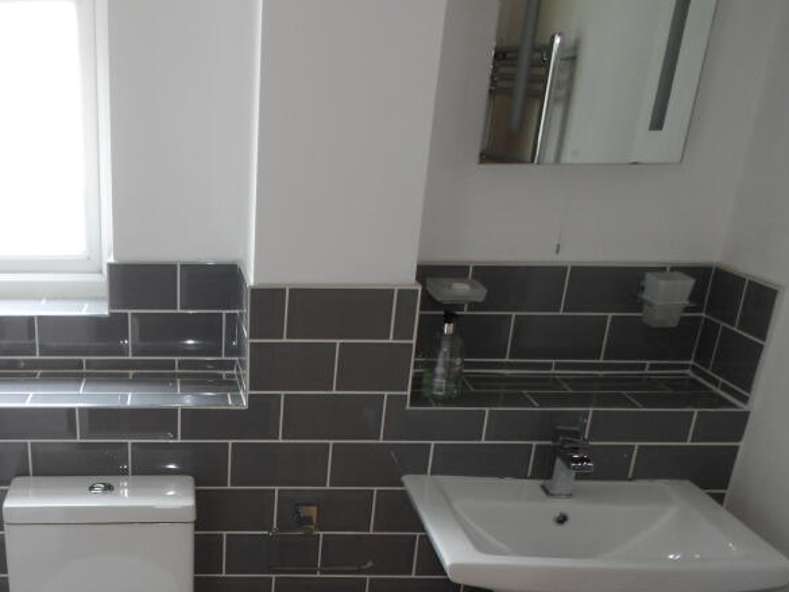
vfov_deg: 33.0
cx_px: 162
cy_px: 508
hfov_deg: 42.8
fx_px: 957
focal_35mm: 42
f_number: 4.1
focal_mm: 4.3
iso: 160
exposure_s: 1/16
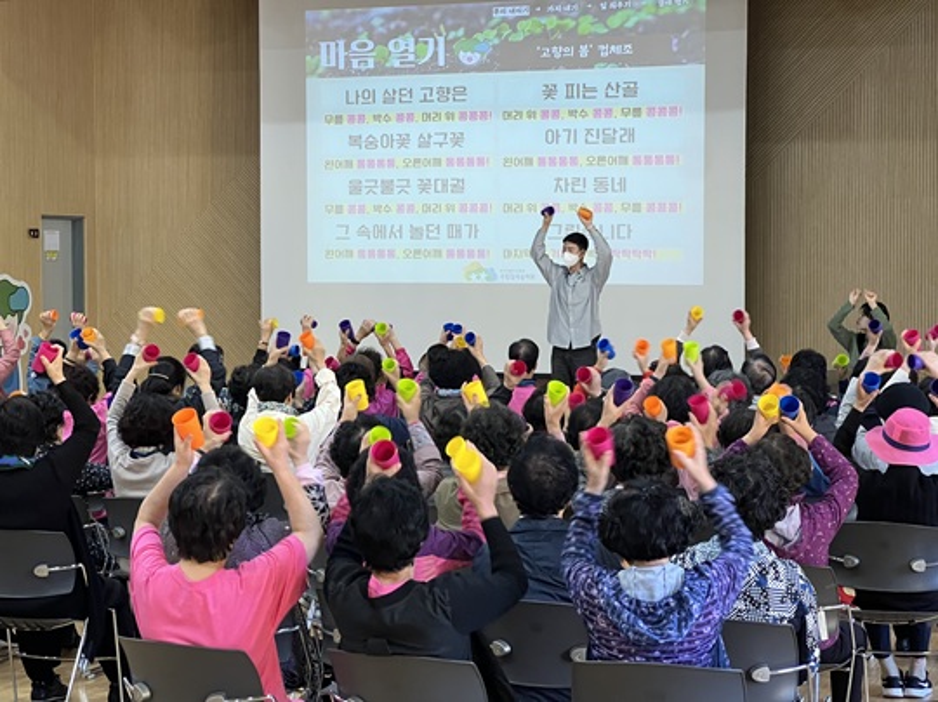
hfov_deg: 25.4
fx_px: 2085
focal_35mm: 77
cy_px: 351
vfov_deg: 19.1
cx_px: 469
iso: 400
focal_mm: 9
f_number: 2.8
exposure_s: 1/60
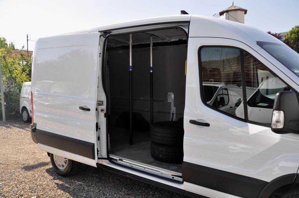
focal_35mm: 33
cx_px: 150
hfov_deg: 57.3
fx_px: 274
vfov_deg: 39.9
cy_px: 99
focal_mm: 22
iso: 500
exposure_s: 1/250
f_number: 8
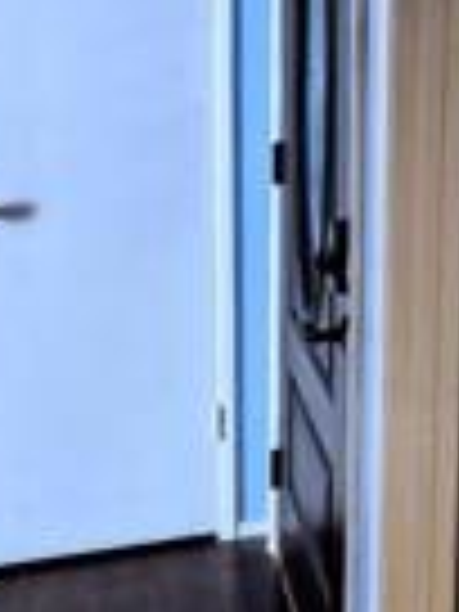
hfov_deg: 21.9
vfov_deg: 31.2
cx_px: 580
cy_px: 162
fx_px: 1078
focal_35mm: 61
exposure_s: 1/60
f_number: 2.2
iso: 250
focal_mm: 2.2
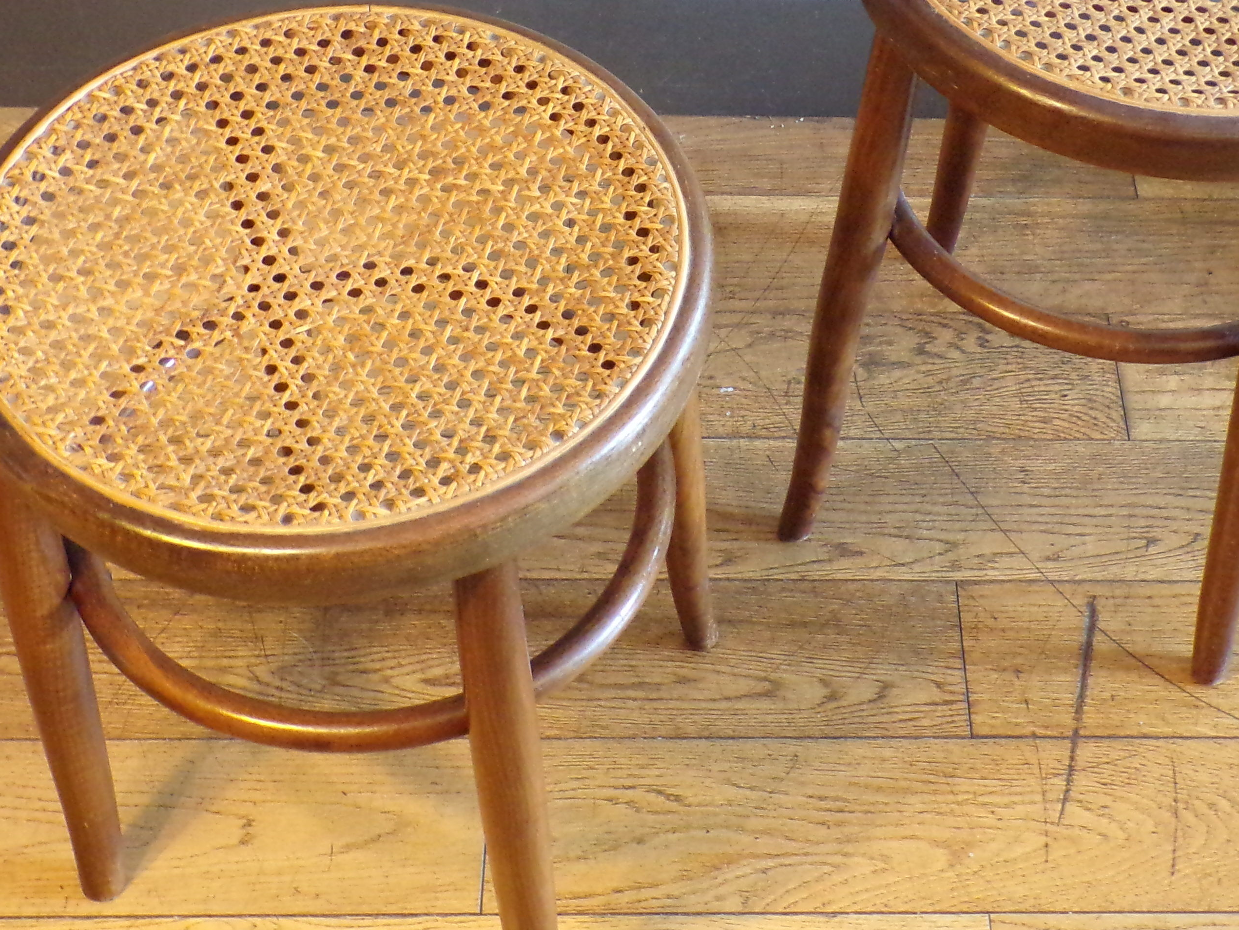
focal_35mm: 58
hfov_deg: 33.1
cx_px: 754
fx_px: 2076
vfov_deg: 25.2
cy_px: 353
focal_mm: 5.8
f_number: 3.2
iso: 400
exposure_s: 1/14
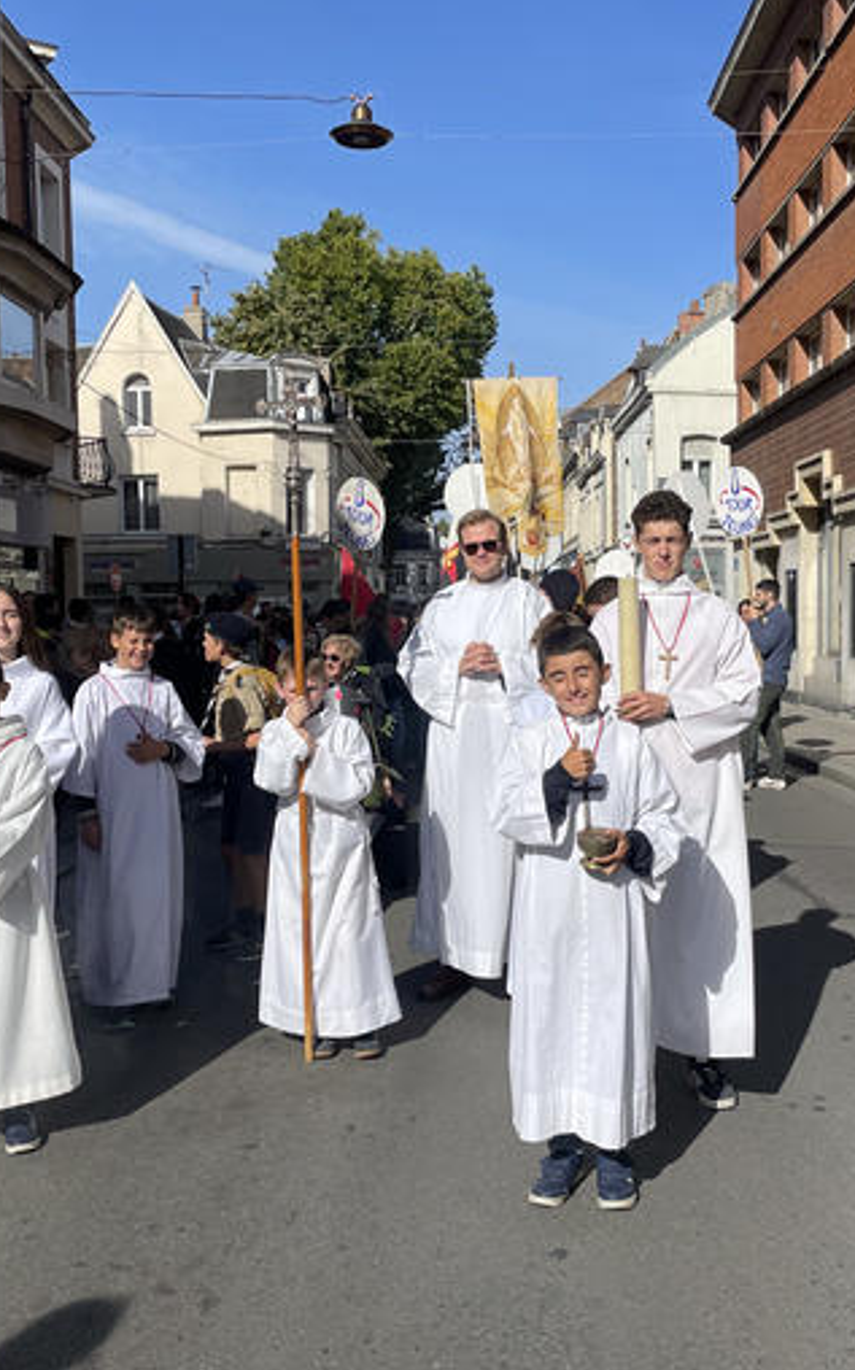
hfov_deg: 33.5
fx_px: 1418
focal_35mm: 38
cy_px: 700
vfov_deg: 51.6
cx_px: 432
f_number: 1.6
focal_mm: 4.2
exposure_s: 1/7813
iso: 32
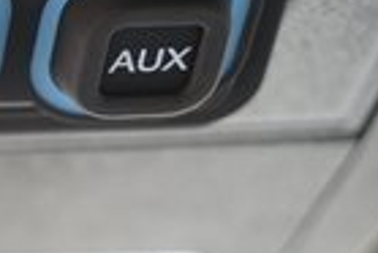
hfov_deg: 10.8
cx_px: -348
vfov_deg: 7.9
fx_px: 1839
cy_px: 45
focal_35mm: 175
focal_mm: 38
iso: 500
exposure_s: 1/60
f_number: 4
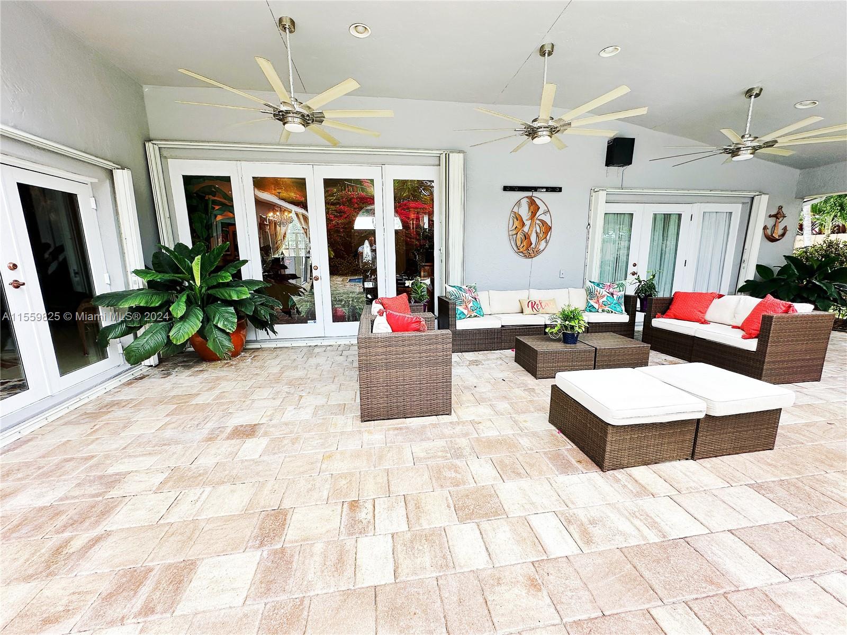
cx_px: 424
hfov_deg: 102.1
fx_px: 343
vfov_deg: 85.7
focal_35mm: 14
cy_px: 318
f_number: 2.2
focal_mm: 2.22
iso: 40
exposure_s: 1/368
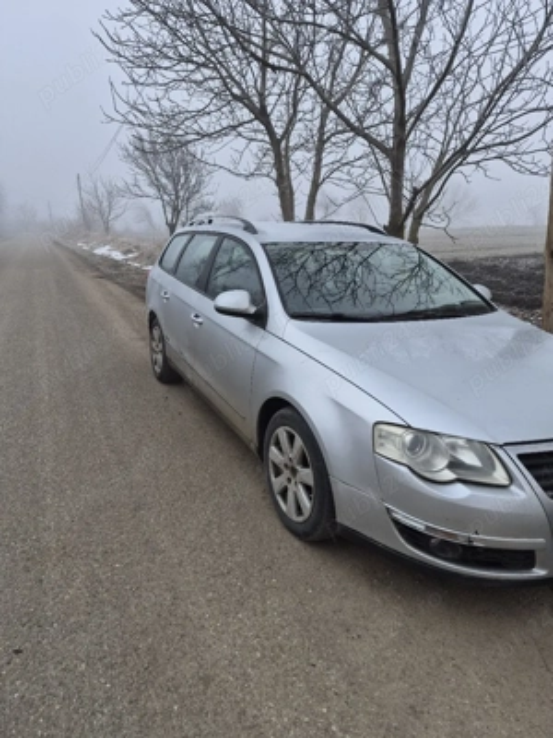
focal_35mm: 23
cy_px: 369
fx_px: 490
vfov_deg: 73.9
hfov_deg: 58.9
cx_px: 276
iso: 80
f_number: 1.8
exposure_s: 1/3333
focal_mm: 5.4
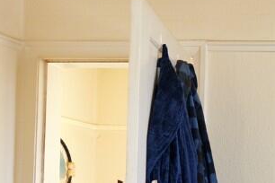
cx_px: 457
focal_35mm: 67
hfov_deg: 22.2
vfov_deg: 19.4
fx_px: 512
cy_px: 207
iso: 800
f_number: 3.5
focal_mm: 20
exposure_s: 1/60
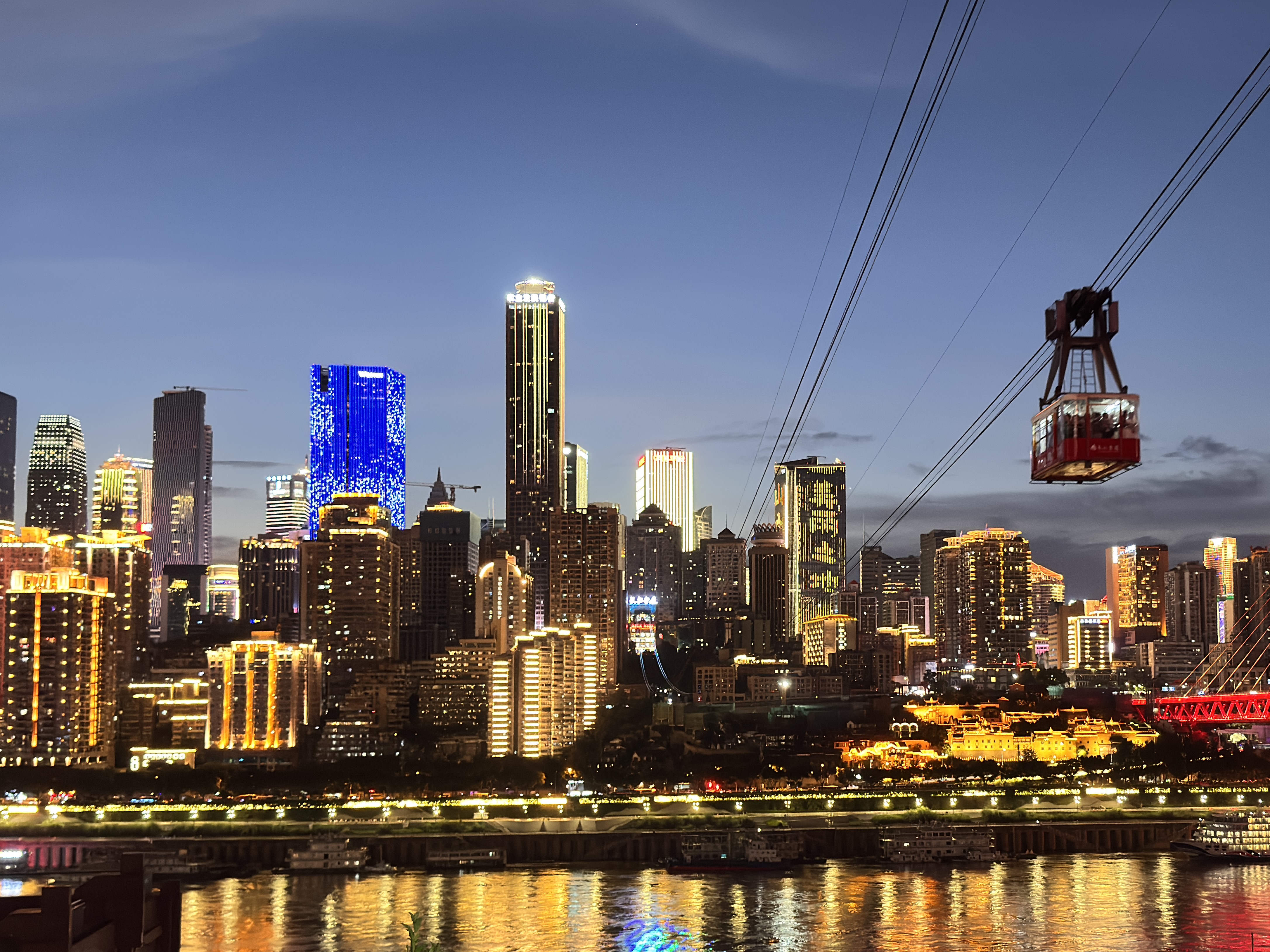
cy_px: 579
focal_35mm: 46
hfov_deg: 40.9
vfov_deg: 31.4
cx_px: 816
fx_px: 1688
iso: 800
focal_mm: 6.76
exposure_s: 1/25
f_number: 1.78
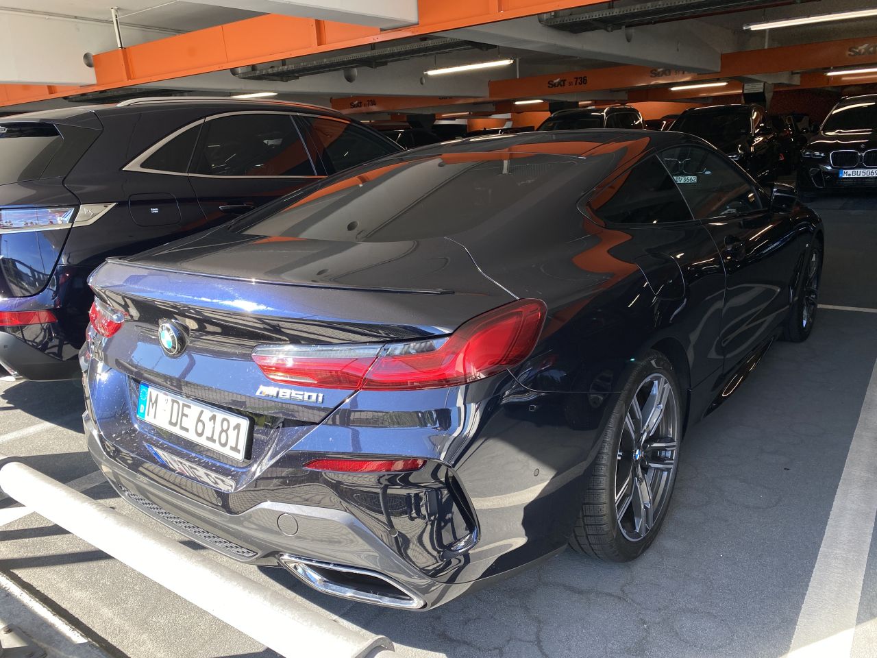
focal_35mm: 26
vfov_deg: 53.1
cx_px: 438
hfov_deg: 67.3
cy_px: 329
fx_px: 659
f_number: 1.8
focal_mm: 4.25
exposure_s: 1/467
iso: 32
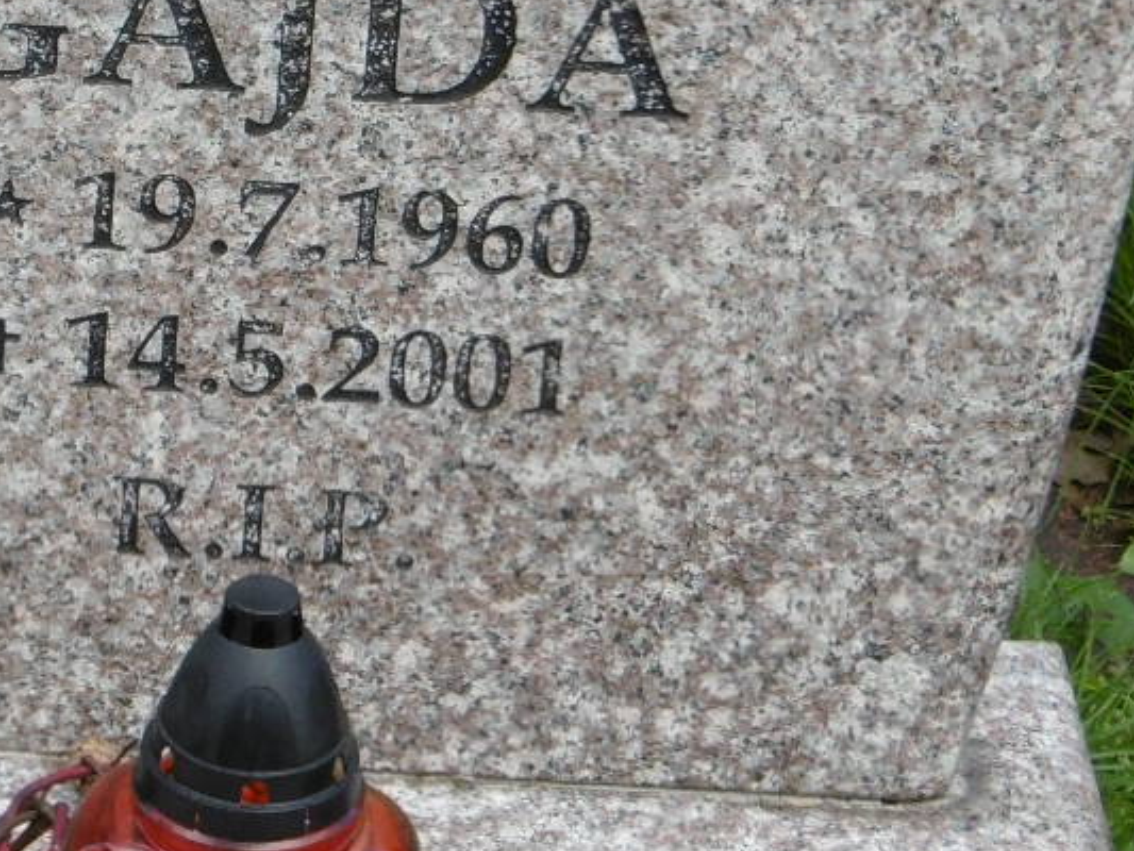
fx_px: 4784
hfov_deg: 13.5
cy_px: 145
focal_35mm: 146
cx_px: 228
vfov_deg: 10.1
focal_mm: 6.8
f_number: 3.7
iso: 100
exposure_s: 1/400
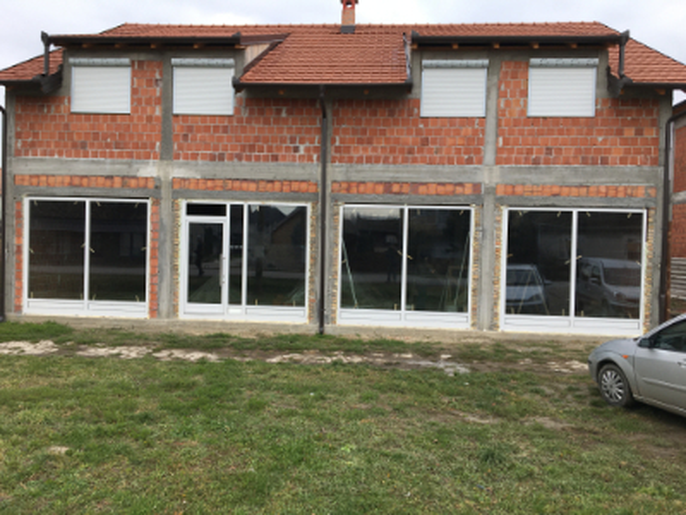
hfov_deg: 61.7
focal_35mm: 29
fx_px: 575
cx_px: 343
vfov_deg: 48.2
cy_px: 258
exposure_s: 1/377
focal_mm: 4.2
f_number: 2.2
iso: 25
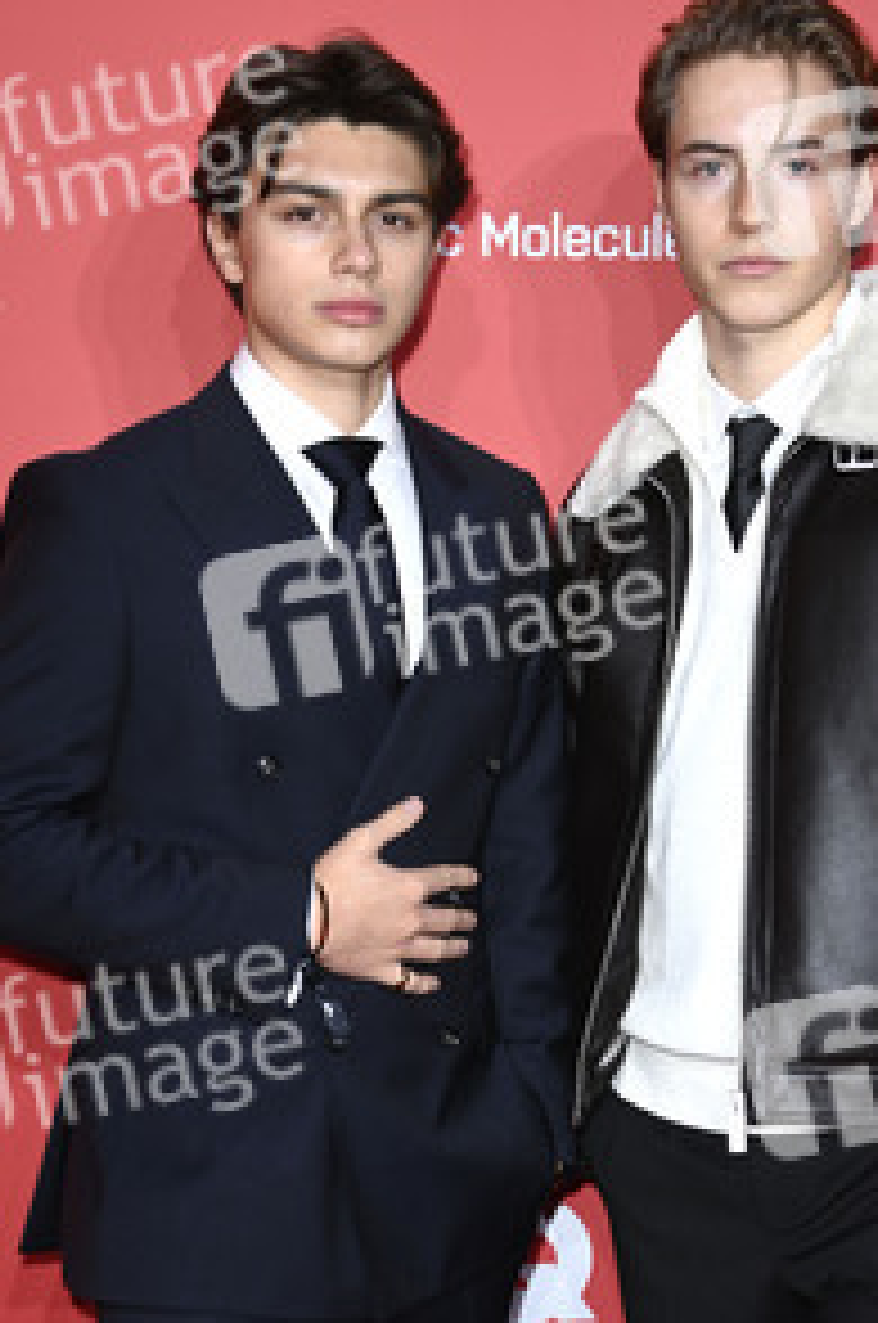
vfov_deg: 20.8
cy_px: 828
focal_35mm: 98
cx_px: 563
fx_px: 3598
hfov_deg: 13.9
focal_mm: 72
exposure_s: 1/250
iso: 800
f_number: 5.6
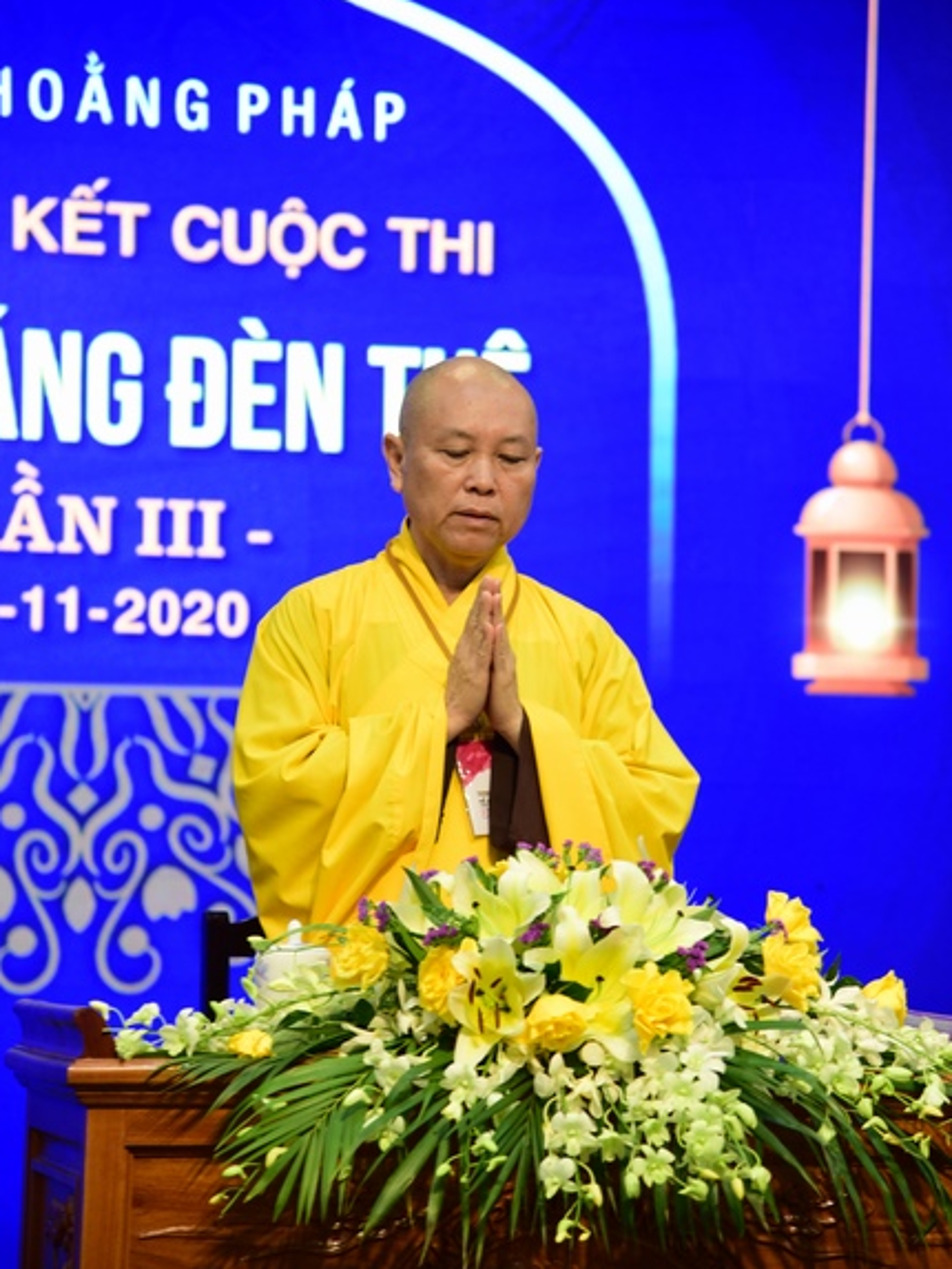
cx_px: 476
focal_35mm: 131
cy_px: 567
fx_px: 4802
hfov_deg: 11.3
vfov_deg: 15.0
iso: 800
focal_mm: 120
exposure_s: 1/50
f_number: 4
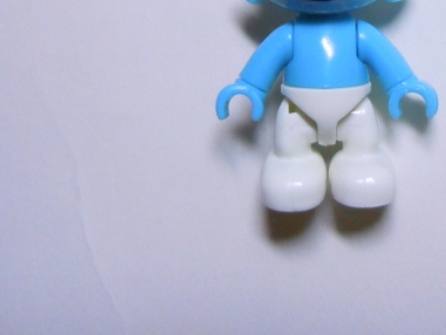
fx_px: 812
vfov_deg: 22.3
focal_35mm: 63
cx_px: 325
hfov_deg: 30.3
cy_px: -7
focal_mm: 5.4
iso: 800
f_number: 3.5
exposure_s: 1/250
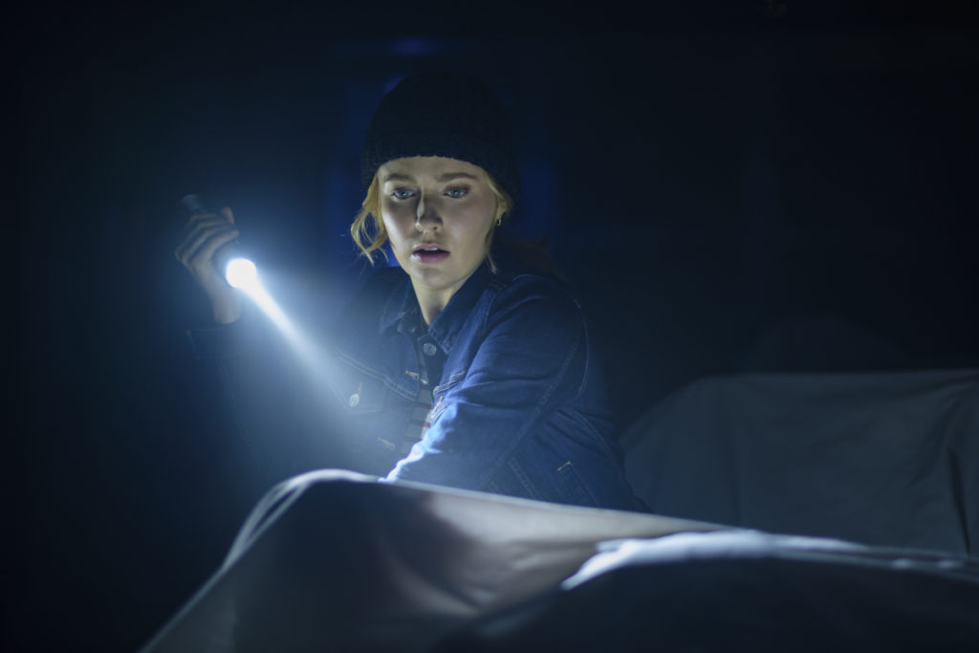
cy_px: 326
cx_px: 490
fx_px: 2284
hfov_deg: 24.2
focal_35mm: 84
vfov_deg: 16.3
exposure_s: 1/60
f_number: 1.2
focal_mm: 56
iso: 250
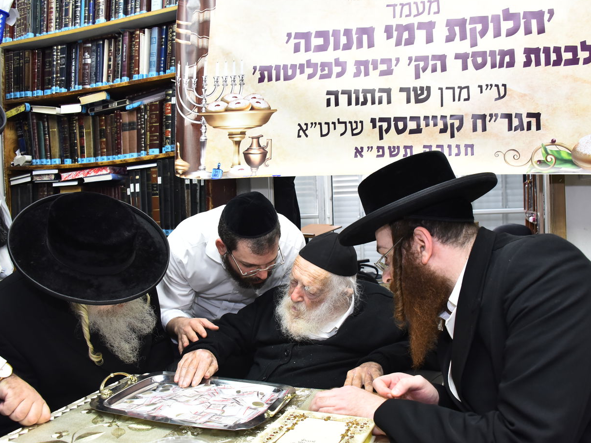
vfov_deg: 45.4
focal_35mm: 31
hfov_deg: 58.3
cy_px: 220
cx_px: 303
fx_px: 529
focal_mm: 28
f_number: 5.6
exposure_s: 1/160
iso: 2000
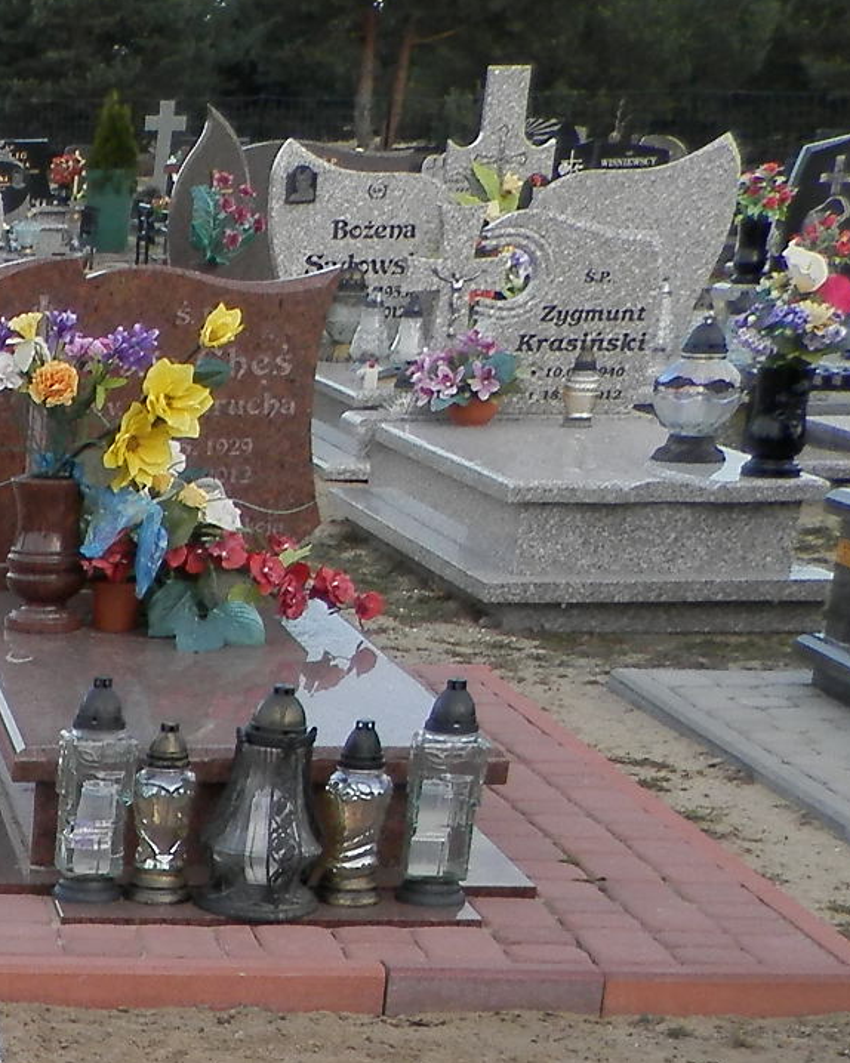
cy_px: 1343
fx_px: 2737
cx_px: -480
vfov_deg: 20.3
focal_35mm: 87
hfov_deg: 16.0
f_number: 3.1
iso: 80
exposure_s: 1/100
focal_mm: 4.5
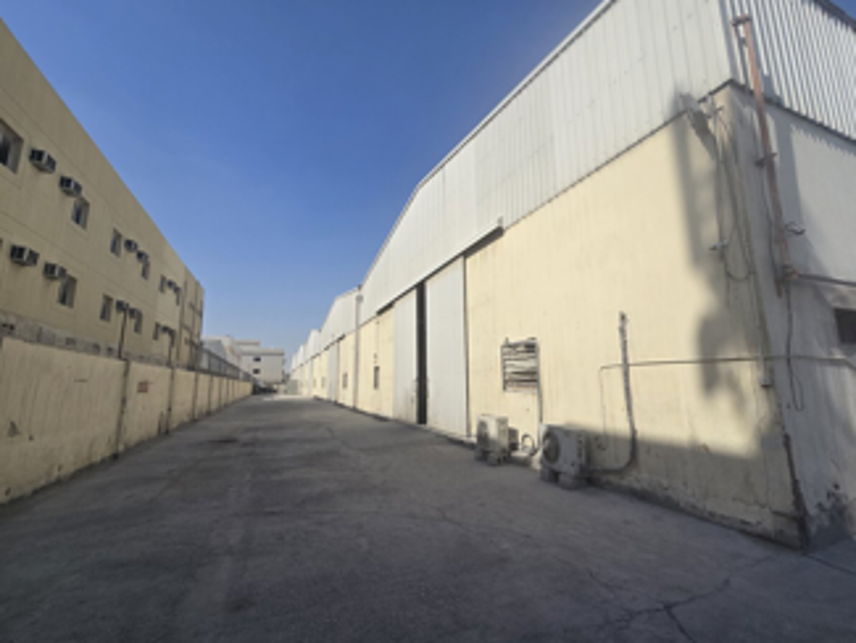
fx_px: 346
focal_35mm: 14
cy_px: 315
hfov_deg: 101.9
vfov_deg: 85.7
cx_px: 450
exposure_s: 1/3768
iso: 50
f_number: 2.2
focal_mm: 2.2
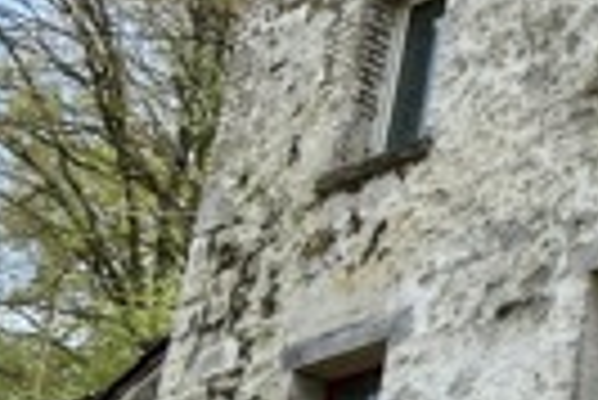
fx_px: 2162
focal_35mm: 130
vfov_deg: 10.5
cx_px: 1084
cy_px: 373
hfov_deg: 14.0
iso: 50
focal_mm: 5.7
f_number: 1.5
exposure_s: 1/1431
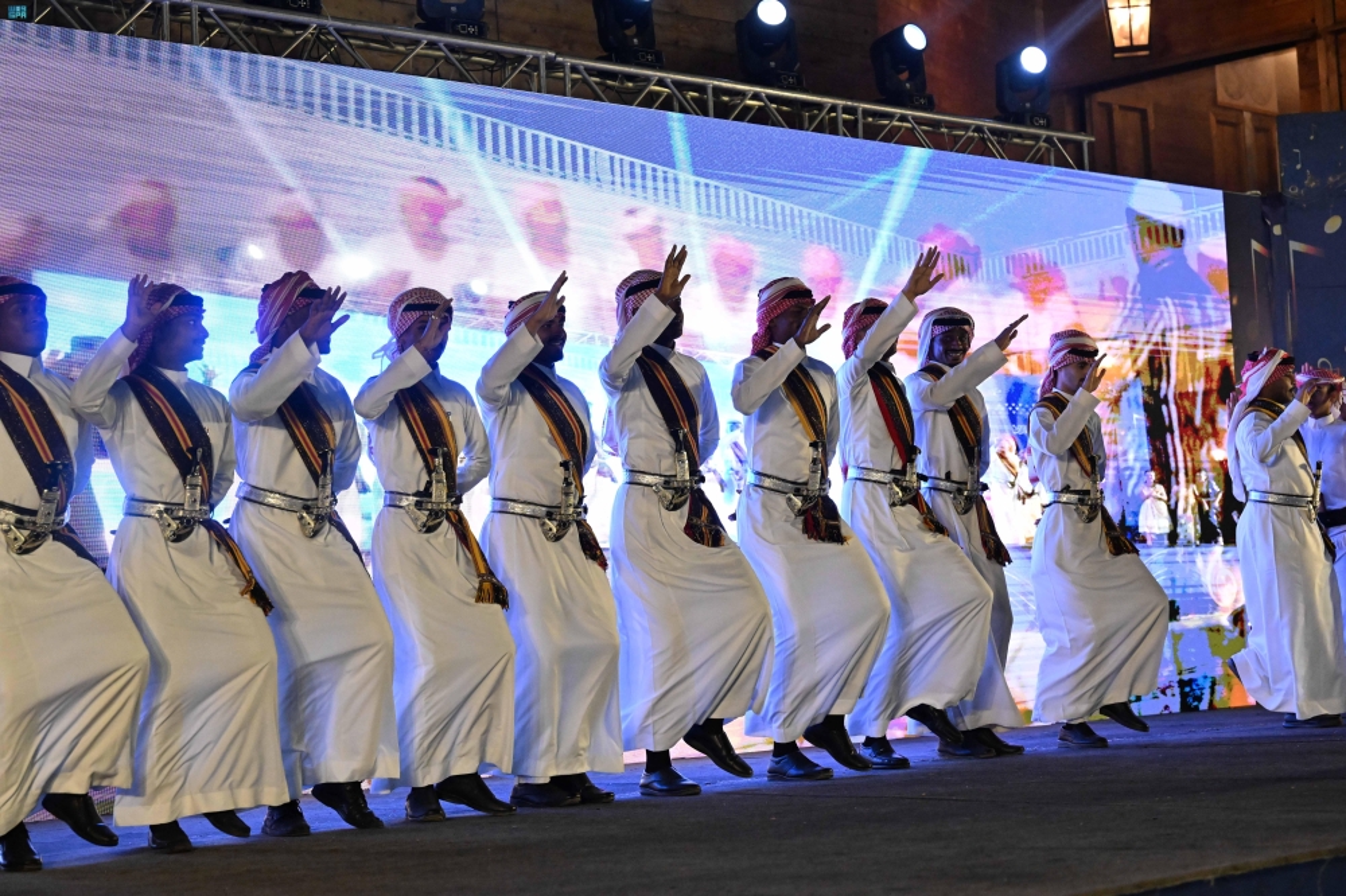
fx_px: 2616
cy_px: 448
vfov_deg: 19.4
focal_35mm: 70
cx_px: 673
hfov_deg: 28.9
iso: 8000
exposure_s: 1/800
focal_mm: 70
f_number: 4.5
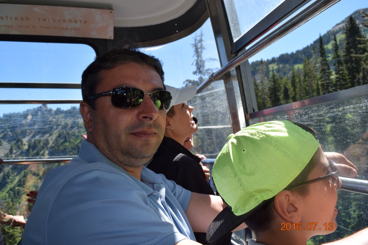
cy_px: 122
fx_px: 276
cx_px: 184
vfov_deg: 47.9
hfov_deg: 67.4
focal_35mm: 27
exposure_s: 1/200
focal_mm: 18
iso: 100
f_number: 7.1
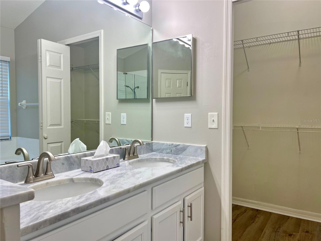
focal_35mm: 26
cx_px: 160
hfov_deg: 67.3
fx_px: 241
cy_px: 120
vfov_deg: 53.1
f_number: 1.5
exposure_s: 1/60
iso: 64
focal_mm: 5.7
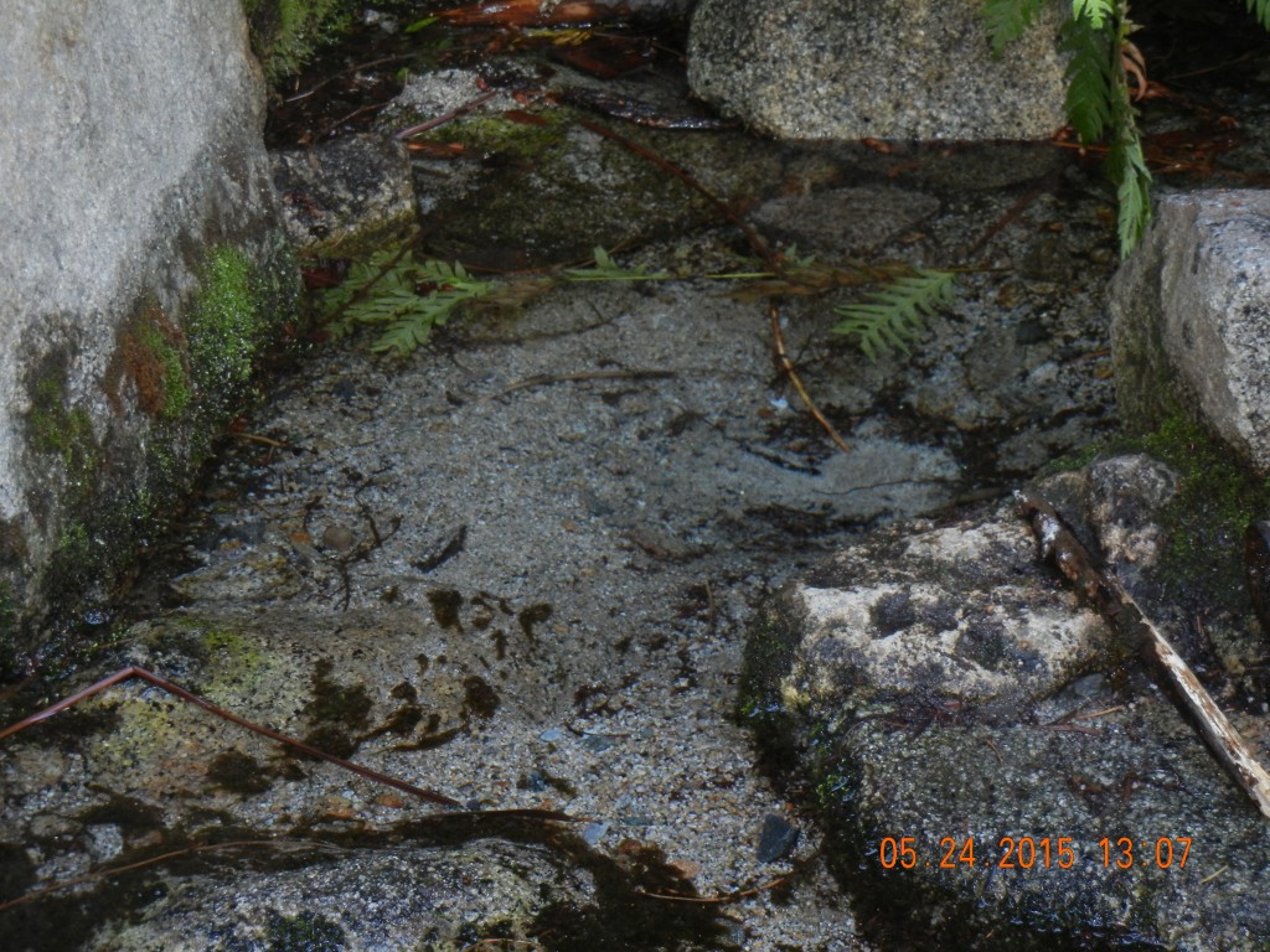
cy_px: 476
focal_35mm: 102
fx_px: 3742
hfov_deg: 19.3
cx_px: 635
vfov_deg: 14.5
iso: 400
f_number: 4.5
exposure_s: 1/30
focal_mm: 18.3
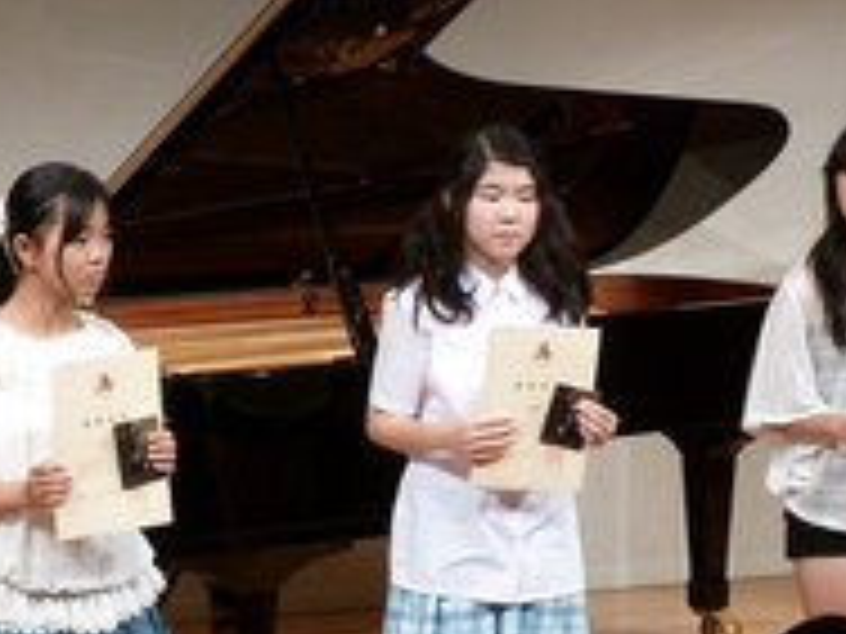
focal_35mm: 134
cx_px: 396
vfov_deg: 11.1
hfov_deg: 14.7
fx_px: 3275
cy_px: 274
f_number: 4
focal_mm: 10.3
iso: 400
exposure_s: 1/40
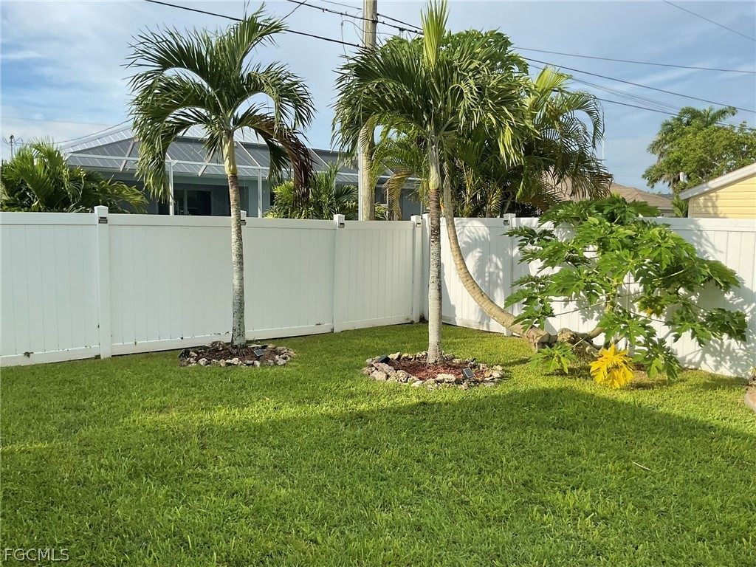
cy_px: 284
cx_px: 378
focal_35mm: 29
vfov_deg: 48.2
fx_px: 633
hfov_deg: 61.7
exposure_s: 1/1534
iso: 16
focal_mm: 3
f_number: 1.8
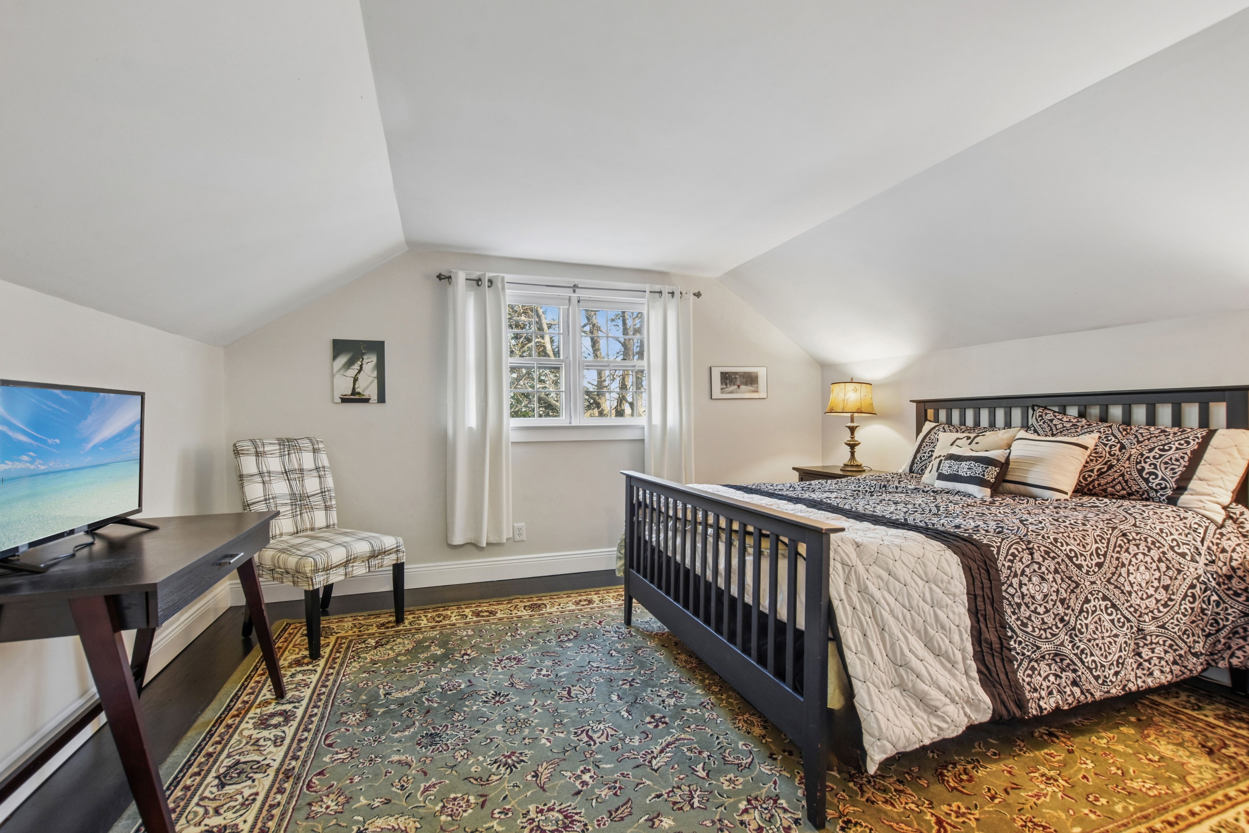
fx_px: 520
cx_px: 624
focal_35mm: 15
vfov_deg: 77.3
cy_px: 416
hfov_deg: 100.4
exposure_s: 1/4
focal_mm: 10
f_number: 8
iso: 500
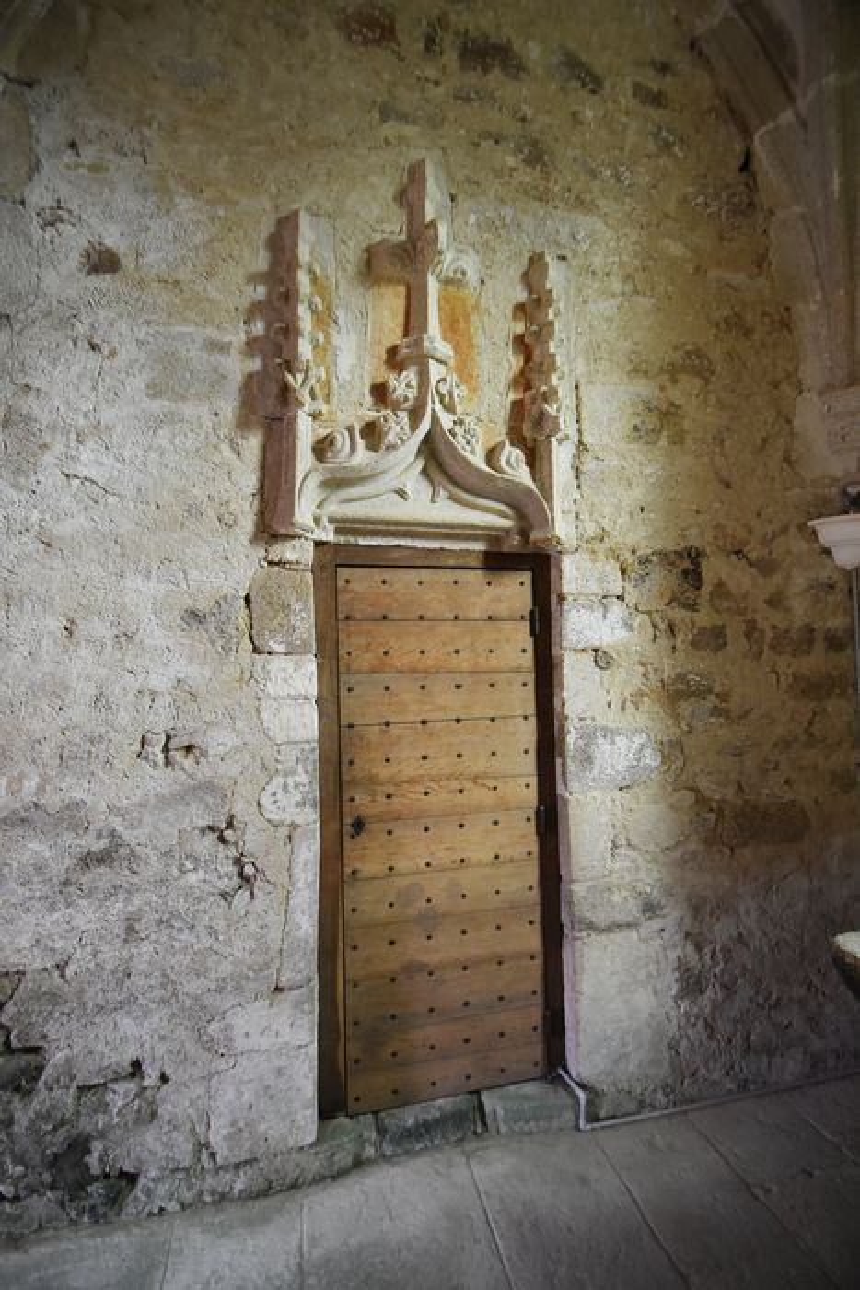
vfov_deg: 100.4
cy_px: 645
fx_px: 537
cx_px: 430
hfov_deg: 77.4
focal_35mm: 15
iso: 1800
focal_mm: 10
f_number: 3.5
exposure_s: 1/60
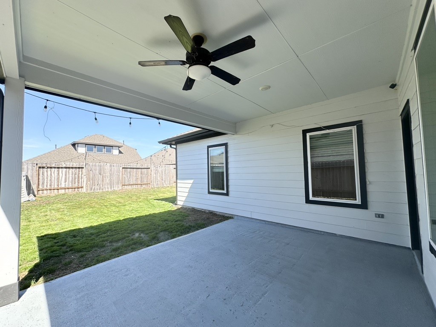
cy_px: 164
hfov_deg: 102.1
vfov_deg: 85.7
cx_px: 218
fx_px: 176
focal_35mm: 14
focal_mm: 2.22
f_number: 2.2
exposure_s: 1/744
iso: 40
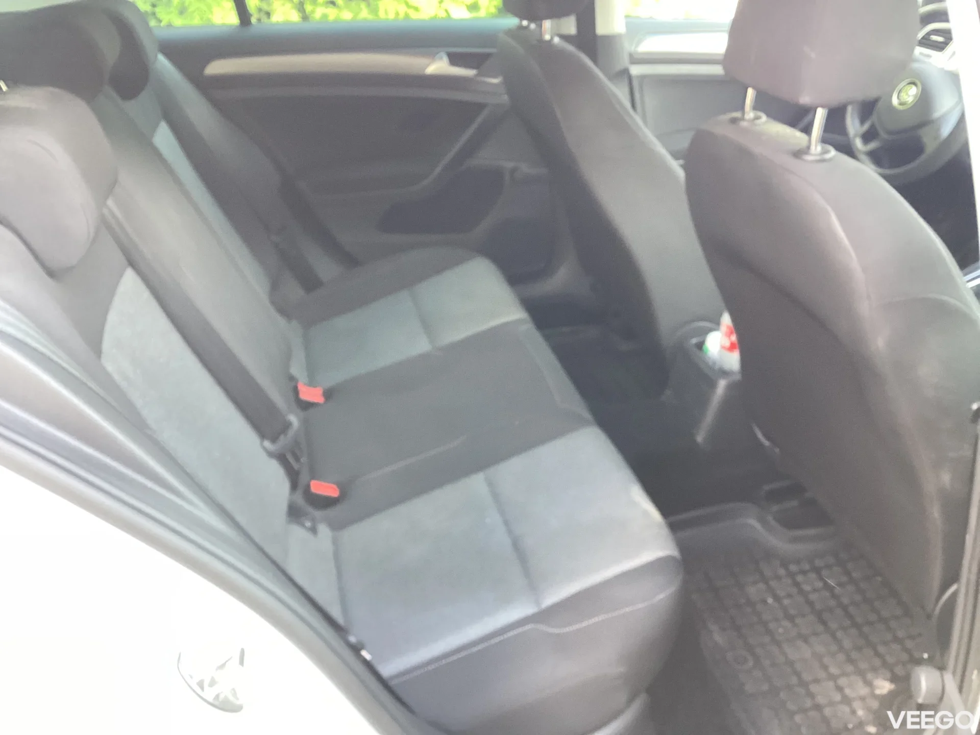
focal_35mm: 31
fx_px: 878
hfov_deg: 58.4
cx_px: 490
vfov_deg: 45.4
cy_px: 368
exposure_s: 1/60
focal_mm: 3.3
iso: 125
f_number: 2.4
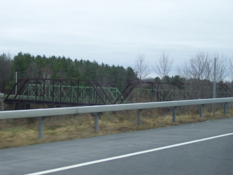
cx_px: 116
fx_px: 472
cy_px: 88
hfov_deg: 27.7
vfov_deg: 21.1
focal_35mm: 70
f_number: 4
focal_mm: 11.6
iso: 125
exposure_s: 1/200
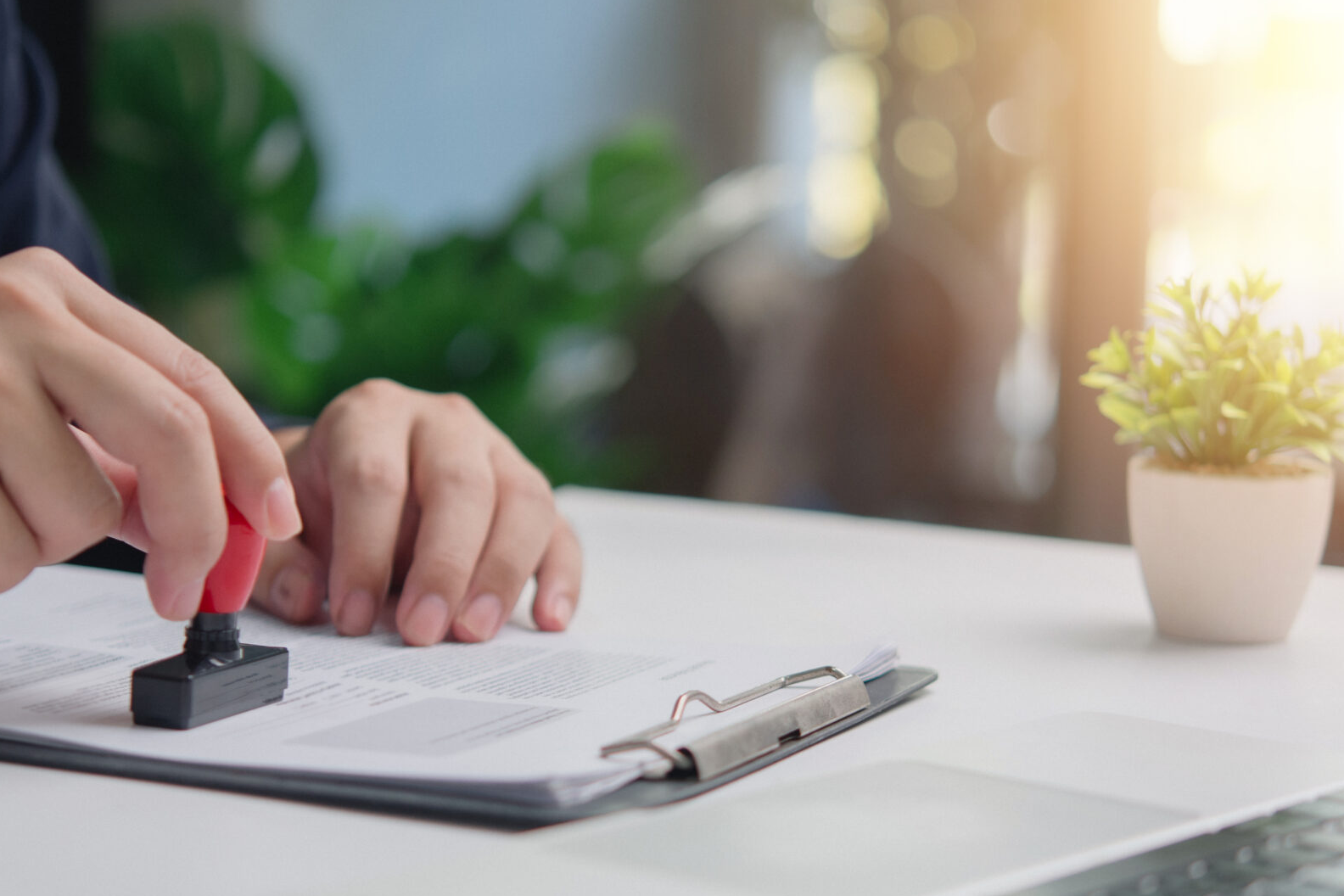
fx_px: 3621
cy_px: 532
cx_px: 667
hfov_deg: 21.0
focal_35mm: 97
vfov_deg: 14.1
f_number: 2.8
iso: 160
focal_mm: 60
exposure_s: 1/160
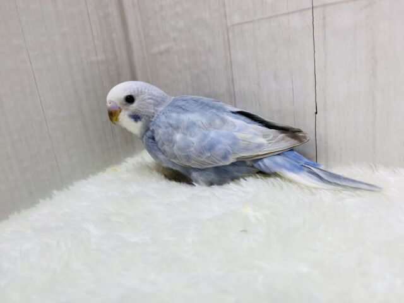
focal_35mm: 25
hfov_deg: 69.4
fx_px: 292
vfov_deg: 54.9
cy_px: 152
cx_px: 202
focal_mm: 4.25
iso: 64
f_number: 1.8
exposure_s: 1/100
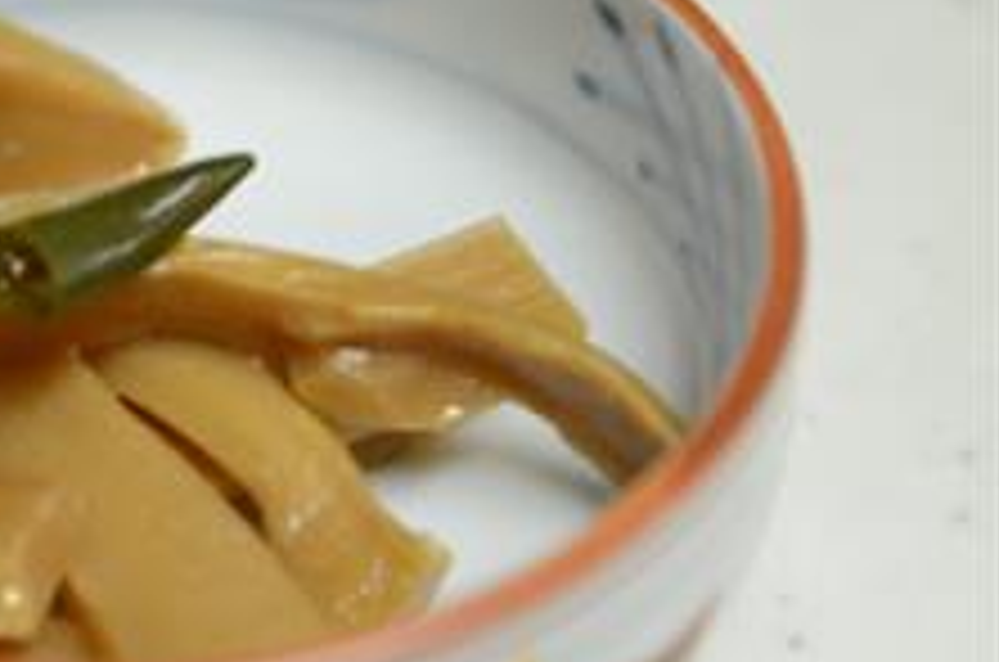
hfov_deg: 10.8
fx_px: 5233
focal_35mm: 189
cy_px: 363
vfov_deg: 7.2
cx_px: 104
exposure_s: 1/20
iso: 400
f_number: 4
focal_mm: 70
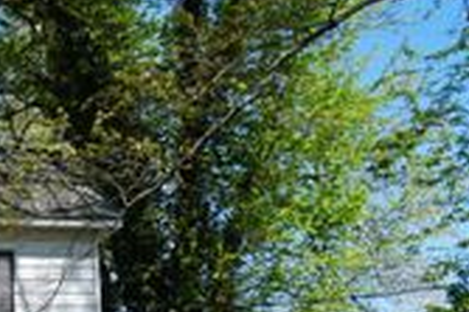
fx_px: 937
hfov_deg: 23.1
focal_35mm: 72
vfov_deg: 18.1
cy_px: 360
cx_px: -219
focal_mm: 16
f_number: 9
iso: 100
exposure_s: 1/100
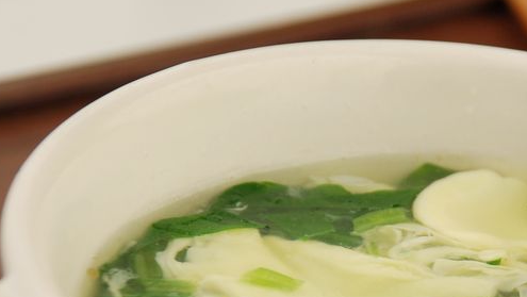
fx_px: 4769
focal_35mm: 341
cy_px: 269
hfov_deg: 6.3
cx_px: 495
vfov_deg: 3.6
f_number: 5.6
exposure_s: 1/100
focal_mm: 105
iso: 200
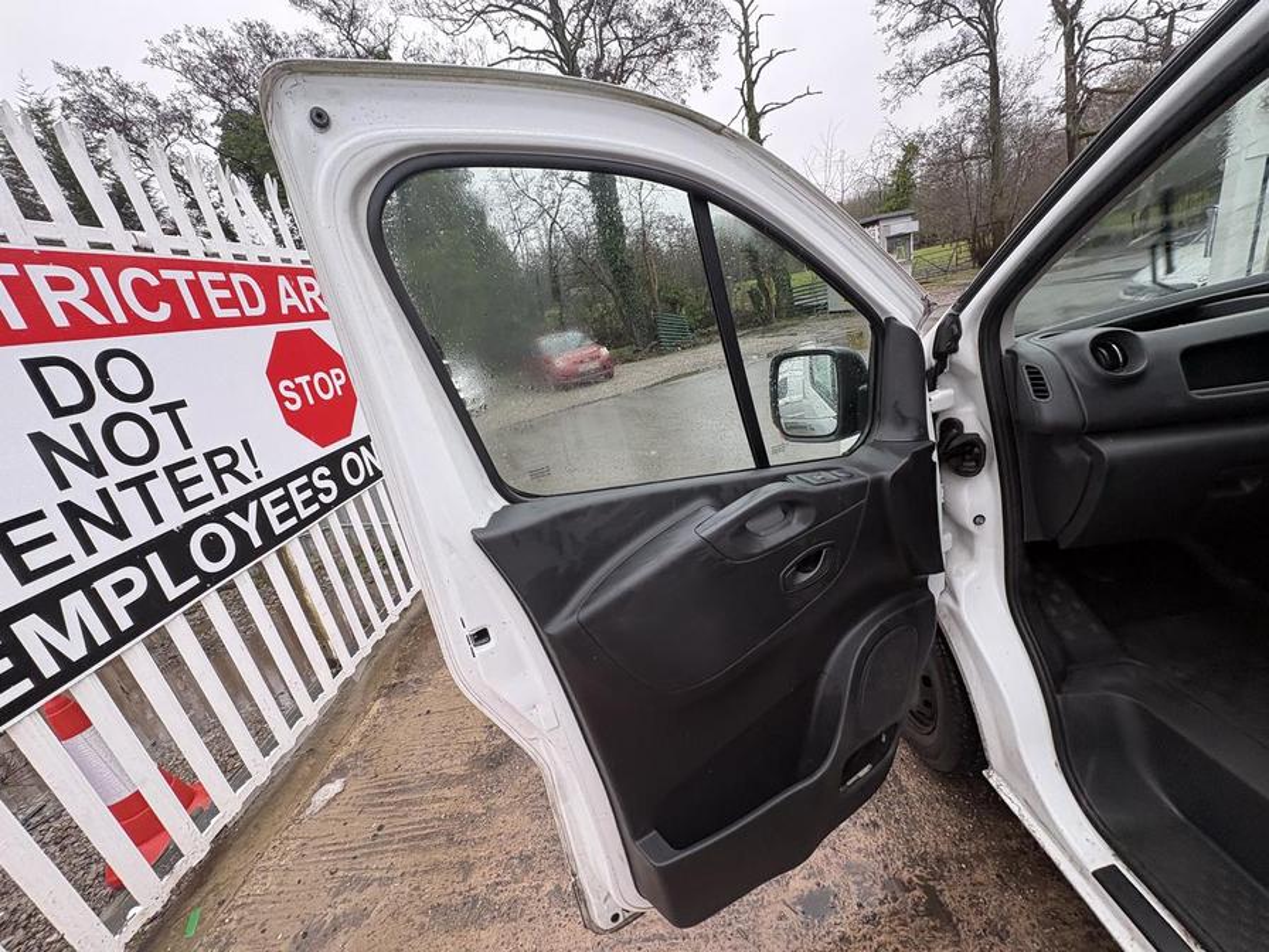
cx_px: 634
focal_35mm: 14
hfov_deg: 102.1
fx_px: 513
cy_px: 476
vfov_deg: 85.7
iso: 80
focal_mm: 2.22
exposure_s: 1/99
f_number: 2.2
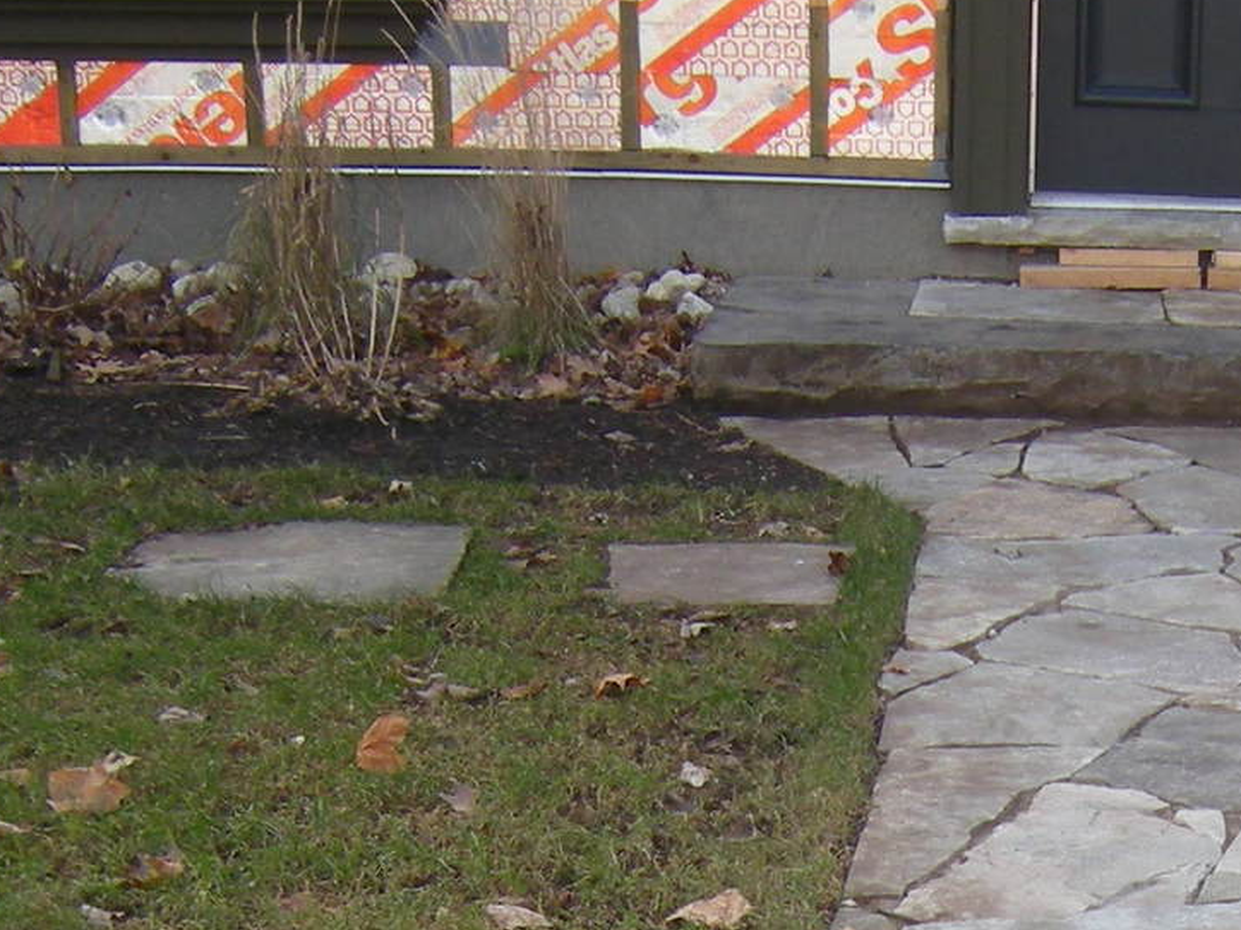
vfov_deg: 12.9
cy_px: 1484
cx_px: 1188
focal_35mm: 107
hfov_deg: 18.0
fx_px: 3836
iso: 64
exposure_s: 1/148
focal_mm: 5.3
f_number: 2.9
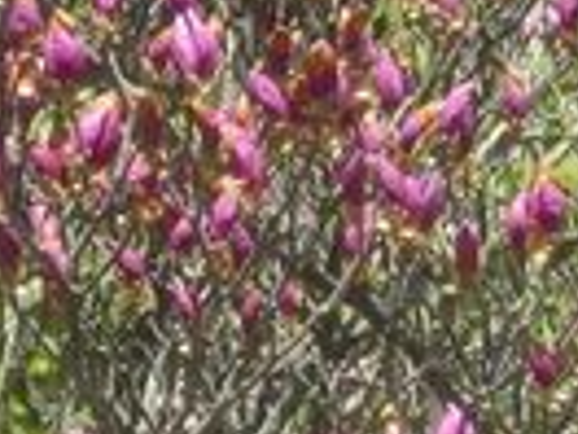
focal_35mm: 641
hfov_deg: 3.1
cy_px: 92
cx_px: 447
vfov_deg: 2.3
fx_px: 10703
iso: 80
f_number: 5
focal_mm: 19
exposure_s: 1/200
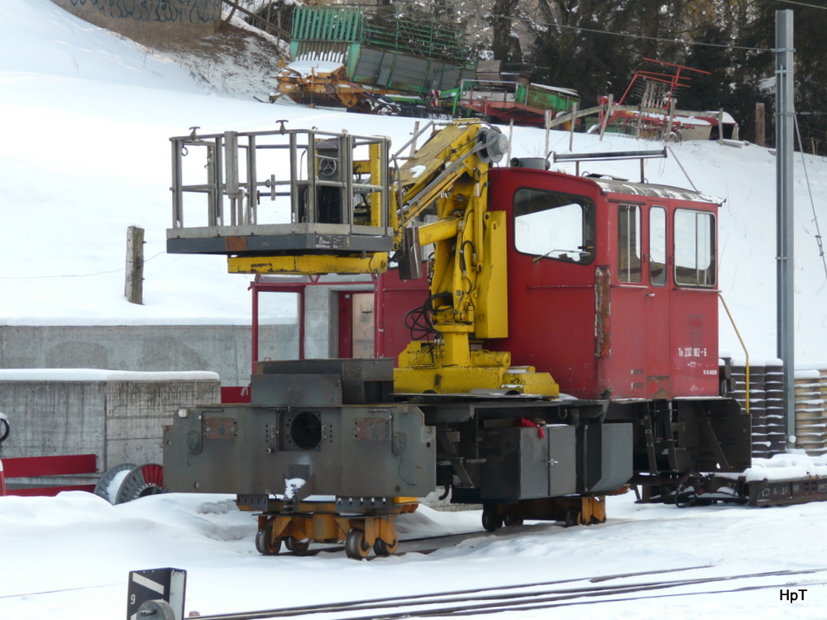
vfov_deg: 12.3
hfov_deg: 16.4
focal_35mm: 120
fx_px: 2867
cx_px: 414
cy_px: 310
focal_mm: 19.7
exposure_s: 1/125
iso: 100
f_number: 4
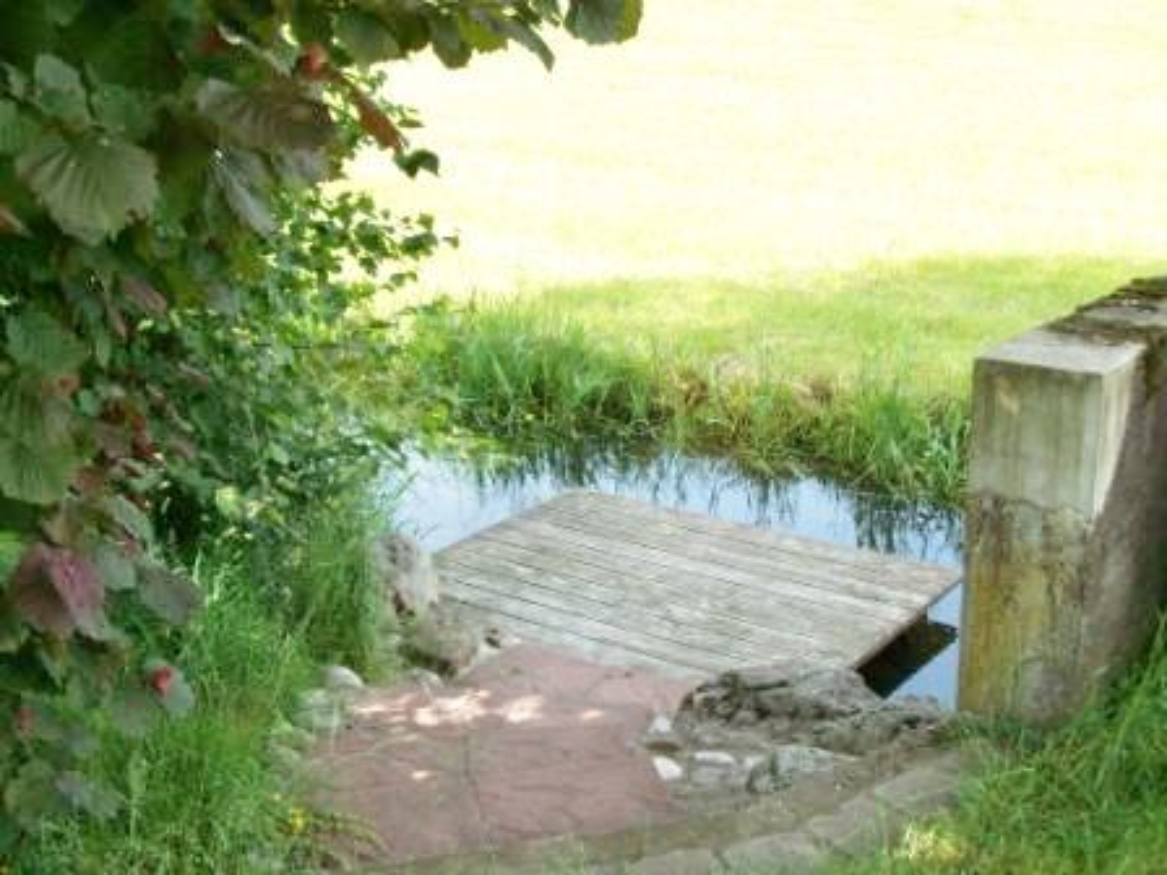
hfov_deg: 42.1
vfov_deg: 32.2
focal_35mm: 45
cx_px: 584
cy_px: 438
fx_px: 1517
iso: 80
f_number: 3
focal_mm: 7.6
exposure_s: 1/167
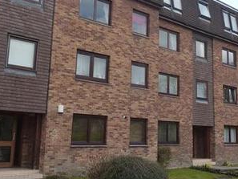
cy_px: 69
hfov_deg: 39.6
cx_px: 135
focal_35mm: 48
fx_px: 330
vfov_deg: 30.2
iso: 125
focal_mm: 4.1
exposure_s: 1/250
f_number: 4
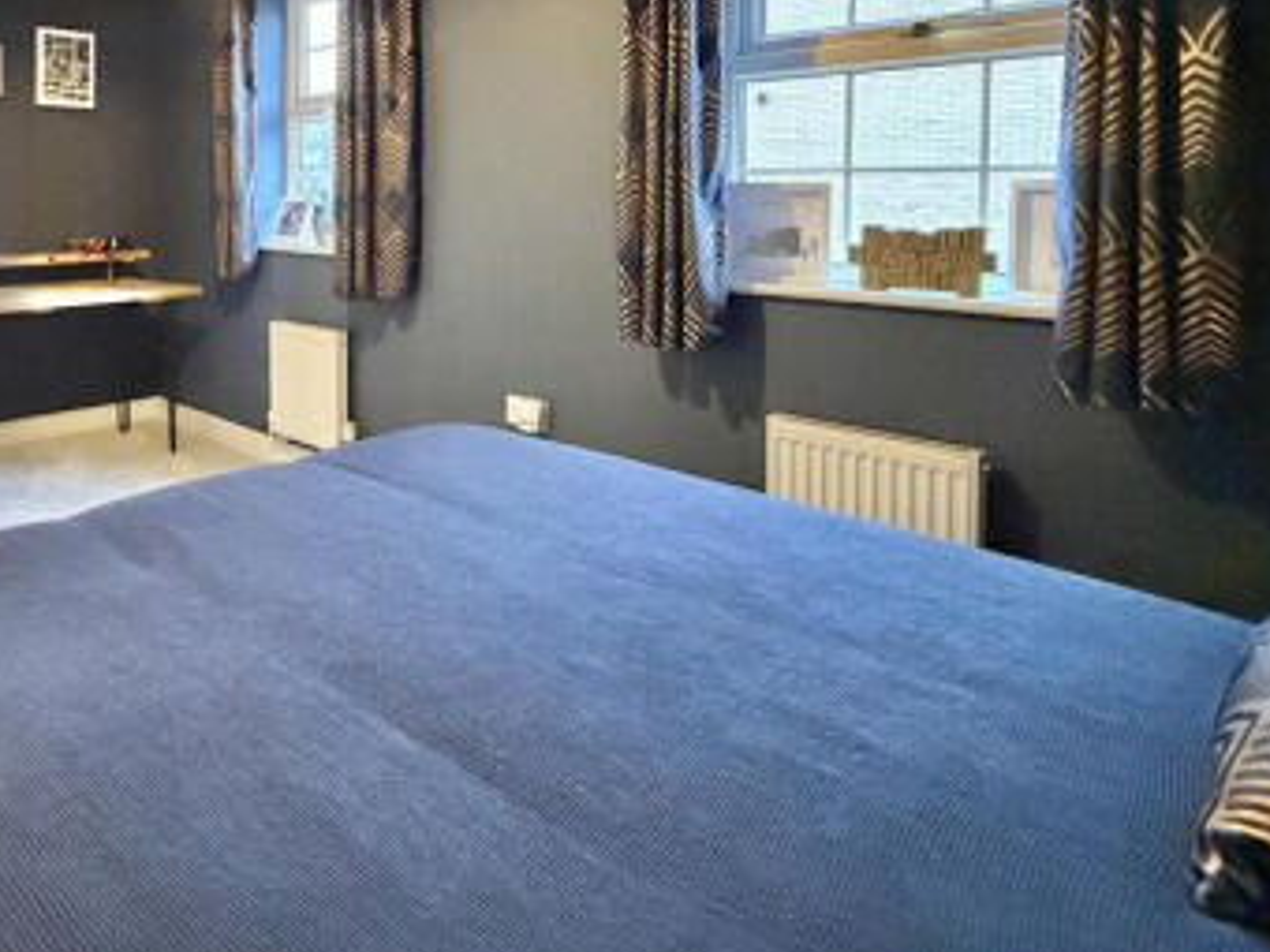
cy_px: 211
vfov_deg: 53.6
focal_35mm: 24
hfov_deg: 66.6
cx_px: 301
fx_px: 881
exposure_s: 1/50
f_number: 2.2
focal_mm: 2.22
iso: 800
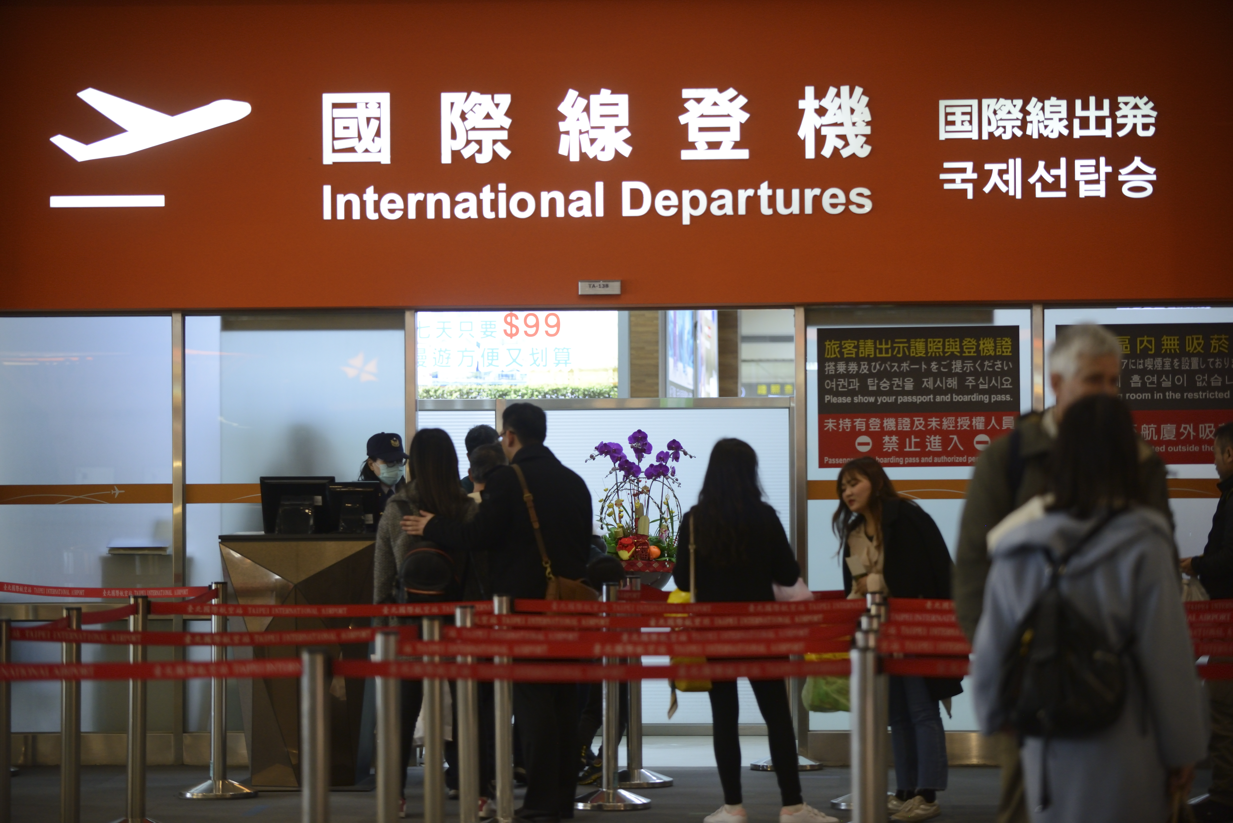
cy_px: 412
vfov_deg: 11.8
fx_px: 3974
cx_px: 616
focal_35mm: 116
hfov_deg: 17.6
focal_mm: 116
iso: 1600
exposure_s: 1/160
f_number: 3.5
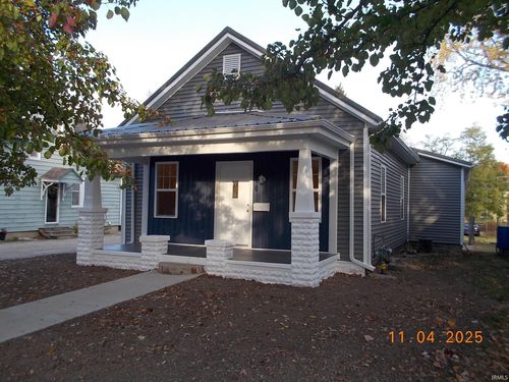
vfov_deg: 48.2
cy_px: 191
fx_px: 426
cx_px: 254
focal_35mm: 29
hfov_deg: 61.7
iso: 80
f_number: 3.3
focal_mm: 4.1
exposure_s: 1/125
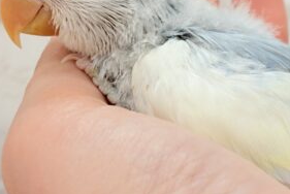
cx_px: 192
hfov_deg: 16.6
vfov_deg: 11.1
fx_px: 992
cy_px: 2
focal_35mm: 123
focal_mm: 5.96
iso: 40
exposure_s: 1/50
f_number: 1.6
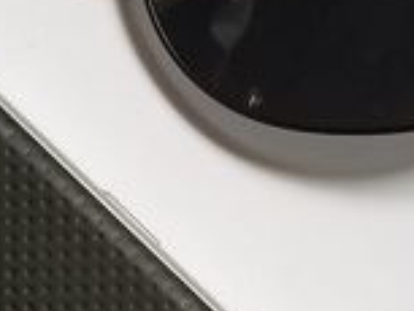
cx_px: 49
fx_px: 1628
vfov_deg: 10.2
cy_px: 600
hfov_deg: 14.4
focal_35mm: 136
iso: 160
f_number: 1.7
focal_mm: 4.25
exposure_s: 1/39
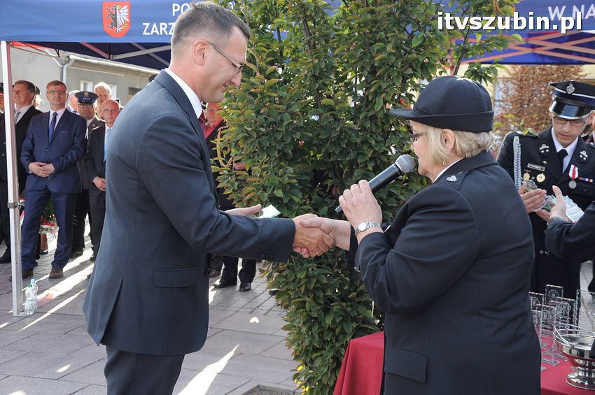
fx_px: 842
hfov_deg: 38.9
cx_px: 298
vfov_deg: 26.4
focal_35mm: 51
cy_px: 198
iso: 400
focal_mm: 34
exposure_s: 1/160
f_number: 6.3
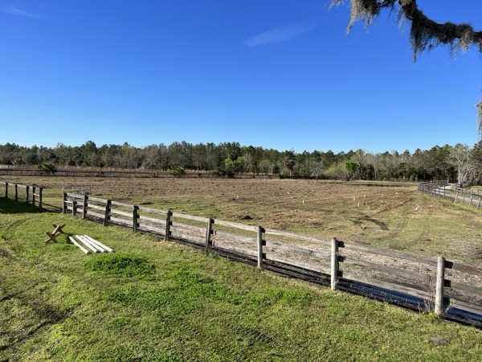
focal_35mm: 26
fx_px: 362
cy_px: 181
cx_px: 241
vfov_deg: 53.1
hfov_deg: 67.3
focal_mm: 5.7
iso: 50
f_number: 1.5
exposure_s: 1/4274
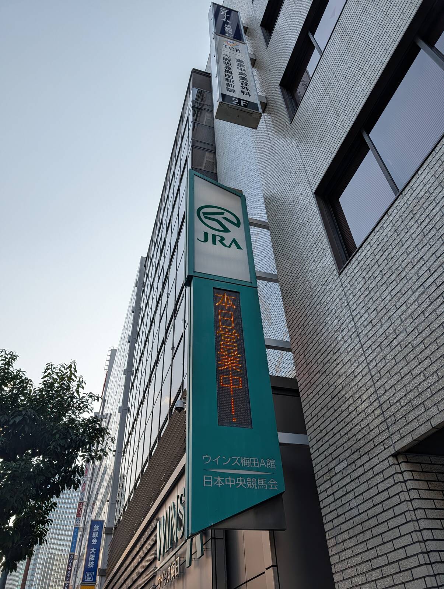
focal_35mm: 24
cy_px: 294
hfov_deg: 56.9
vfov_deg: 71.5
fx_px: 409
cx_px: 222
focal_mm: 6.9
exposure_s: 1/711
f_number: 1.68
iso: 25
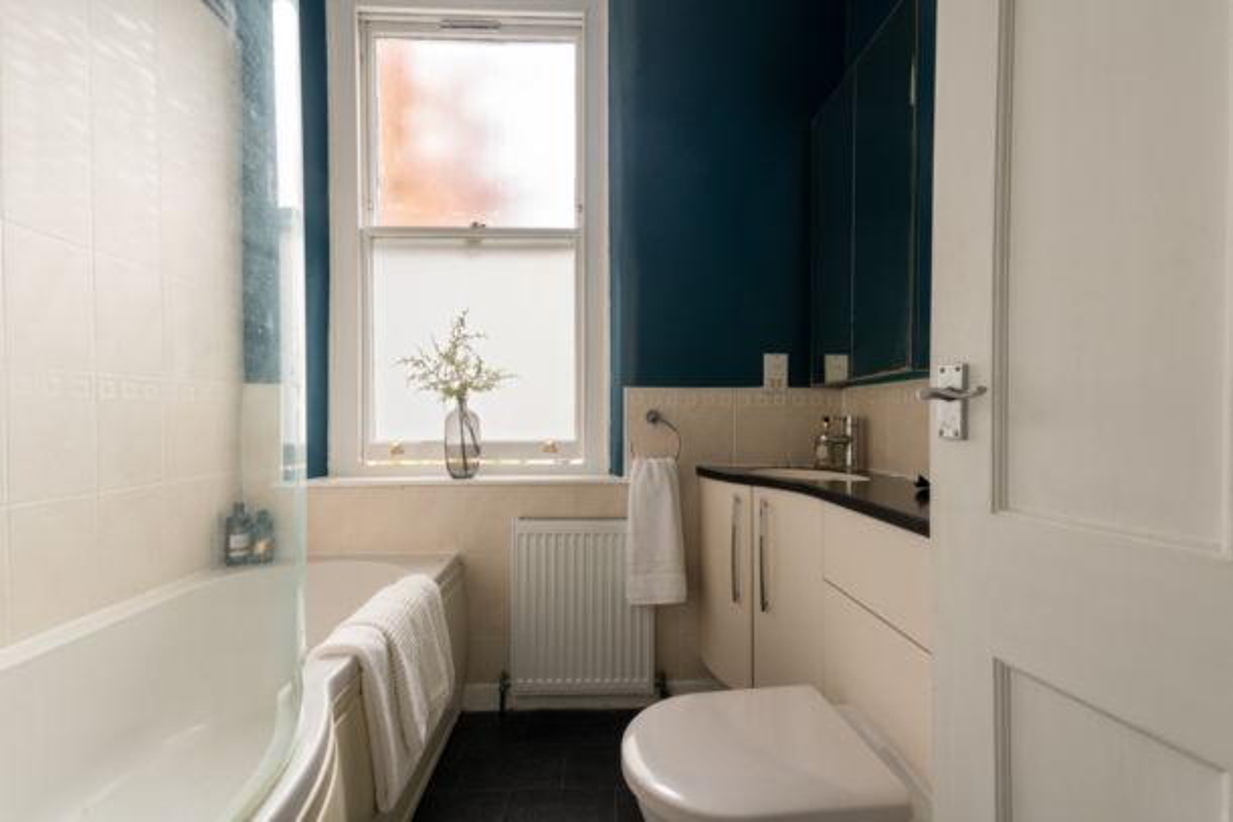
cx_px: 616
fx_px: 548
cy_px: 411
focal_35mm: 16
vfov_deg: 73.8
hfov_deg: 96.7
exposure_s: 1/2
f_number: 9
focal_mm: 16
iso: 160
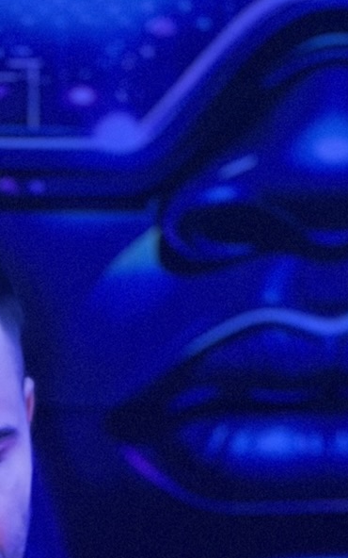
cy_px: 723
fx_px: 2671
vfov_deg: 11.6
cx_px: -120
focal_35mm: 176
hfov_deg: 7.4
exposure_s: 1/28
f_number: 1.78
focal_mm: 6.86
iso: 1000
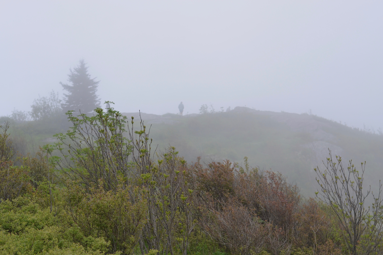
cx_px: 192
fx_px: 798
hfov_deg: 27.0
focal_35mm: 75
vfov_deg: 18.2
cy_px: 128
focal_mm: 50
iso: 200
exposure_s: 1/1250
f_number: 3.2
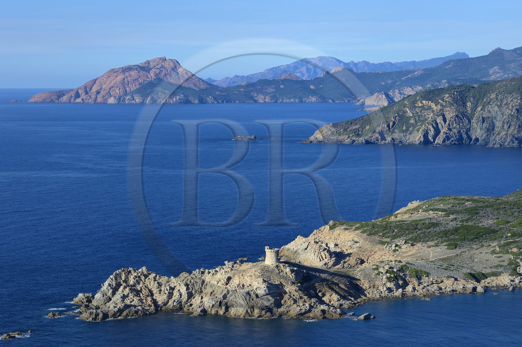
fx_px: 1420
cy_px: 174
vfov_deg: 13.9
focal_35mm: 98
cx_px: 261
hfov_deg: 20.8
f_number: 10
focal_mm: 98
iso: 400
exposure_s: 1/1000
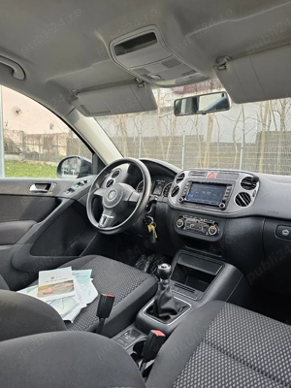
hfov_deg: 58.9
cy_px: 194
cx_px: 146
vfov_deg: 73.9
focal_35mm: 23
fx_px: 258
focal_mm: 6.3
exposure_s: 1/182
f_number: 1.7
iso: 160
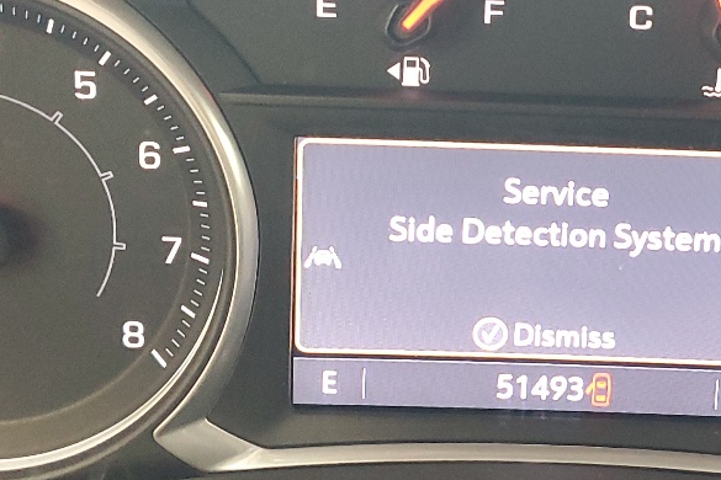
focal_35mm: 74
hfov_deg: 27.2
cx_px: 468
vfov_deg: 18.1
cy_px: 25
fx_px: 1482
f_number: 1.5
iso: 287
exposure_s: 1/40
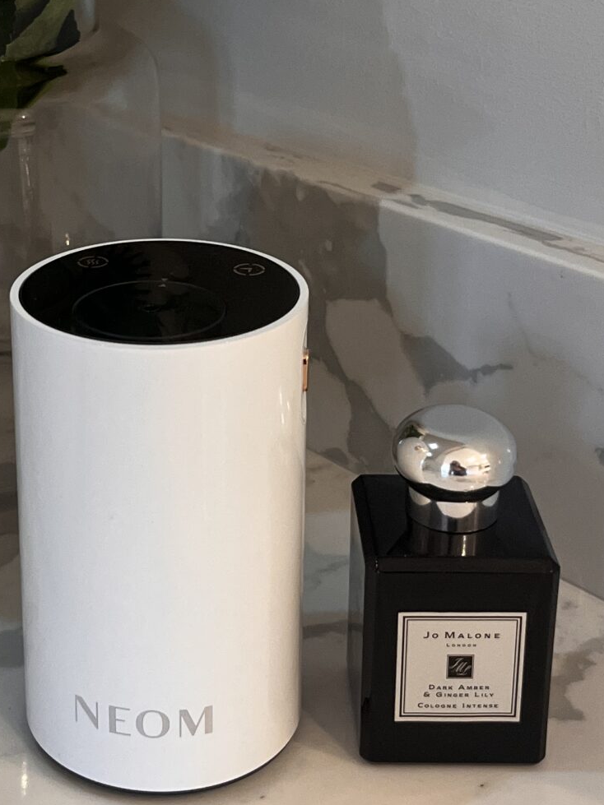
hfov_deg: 21.5
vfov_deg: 28.2
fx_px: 1582
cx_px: 174
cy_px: 215
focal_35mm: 68
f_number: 1.6
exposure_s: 1/60
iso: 200
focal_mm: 5.1
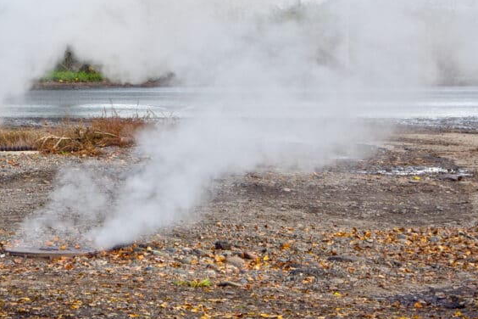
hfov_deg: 9.7
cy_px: -62
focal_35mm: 212
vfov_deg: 6.4
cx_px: 52
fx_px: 2815
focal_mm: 52
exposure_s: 1/125
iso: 200
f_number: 5.6
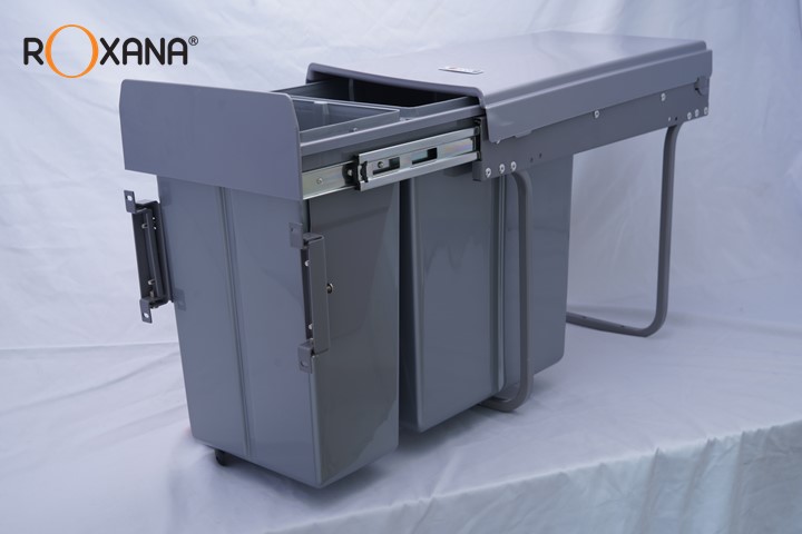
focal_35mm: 50
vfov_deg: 27.0
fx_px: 1114
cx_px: 401
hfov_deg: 39.6
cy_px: 267
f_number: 8
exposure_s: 1/2.5
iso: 125
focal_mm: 50
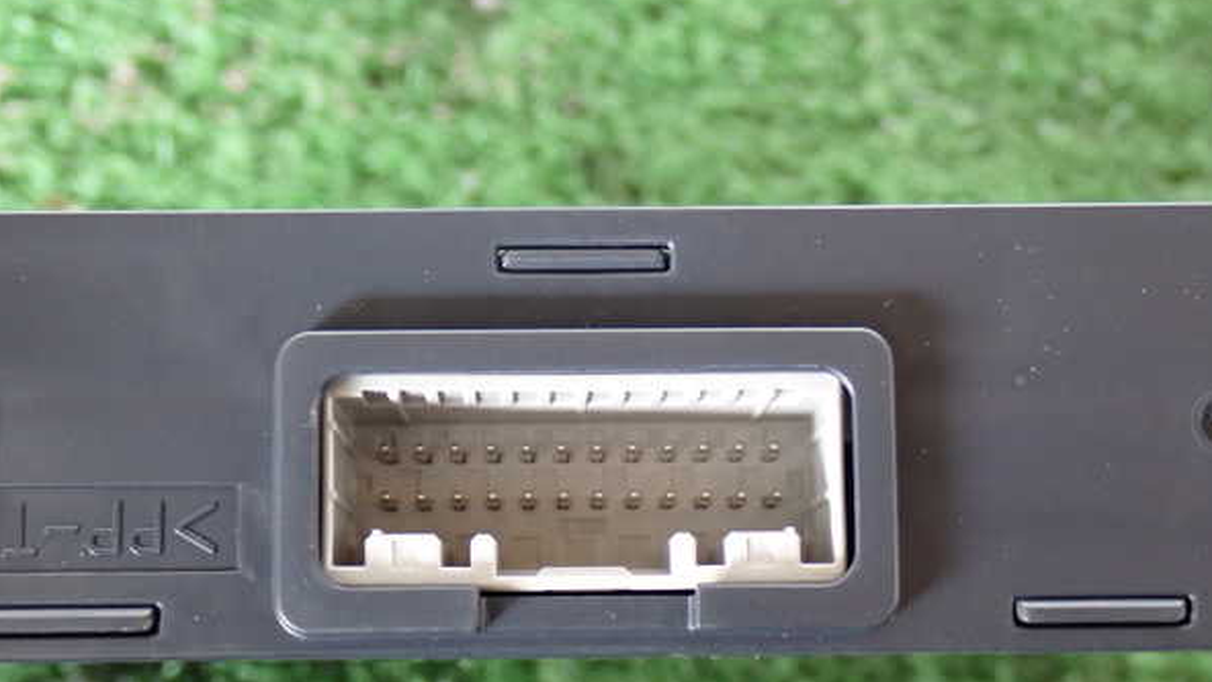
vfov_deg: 16.3
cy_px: 399
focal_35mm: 74
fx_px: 2378
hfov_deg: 28.6
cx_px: 610
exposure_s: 1/15
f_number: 3.8
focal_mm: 11.88
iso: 800
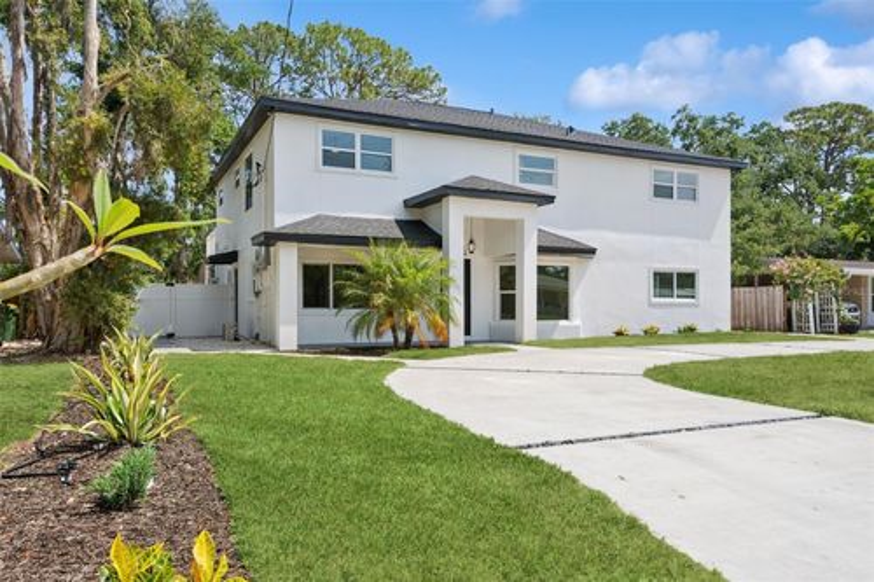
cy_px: 291
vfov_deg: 47.9
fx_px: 655
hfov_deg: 67.4
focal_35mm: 27
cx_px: 437
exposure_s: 1/200
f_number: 8
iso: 200
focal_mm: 18
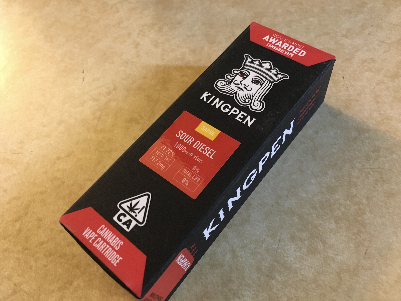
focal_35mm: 29
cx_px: 200
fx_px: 336
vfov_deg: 48.2
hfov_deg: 61.7
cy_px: 150
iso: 200
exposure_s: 1/17
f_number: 2.2
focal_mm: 4.15
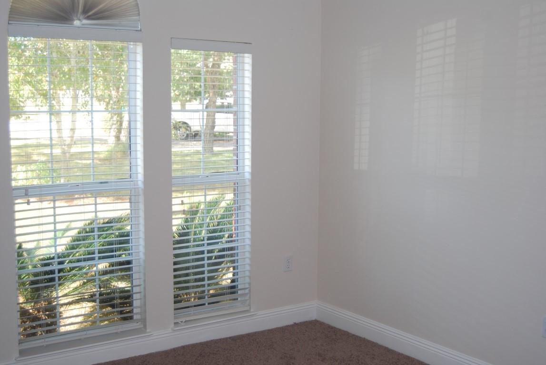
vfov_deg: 28.2
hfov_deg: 41.1
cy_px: 182
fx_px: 729
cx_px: 273
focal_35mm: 48
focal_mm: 32
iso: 200
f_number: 4.5
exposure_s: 1/60
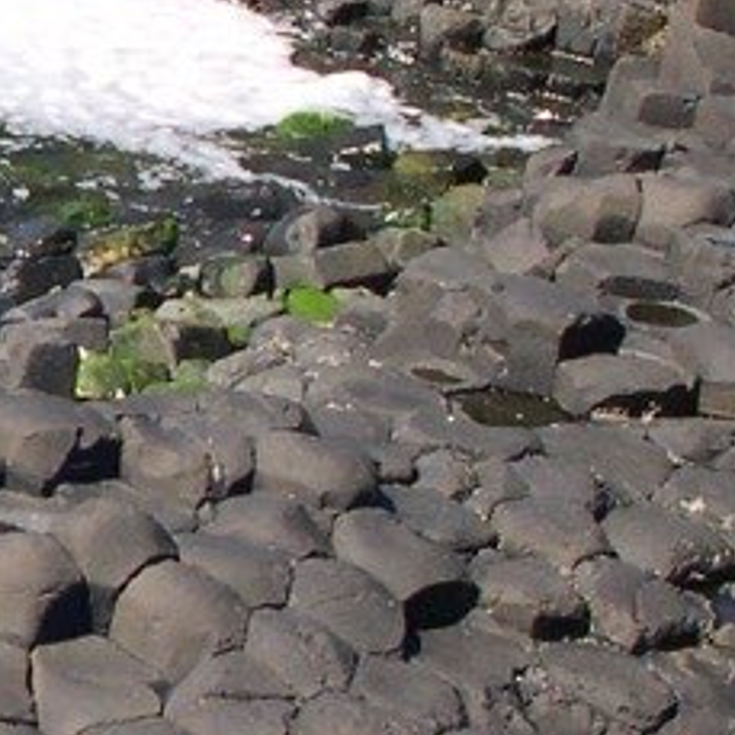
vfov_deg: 9.9
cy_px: 385
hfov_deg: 9.5
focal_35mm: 176
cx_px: -517
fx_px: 4228
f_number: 7.6
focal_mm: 8
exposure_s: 1/111
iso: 100
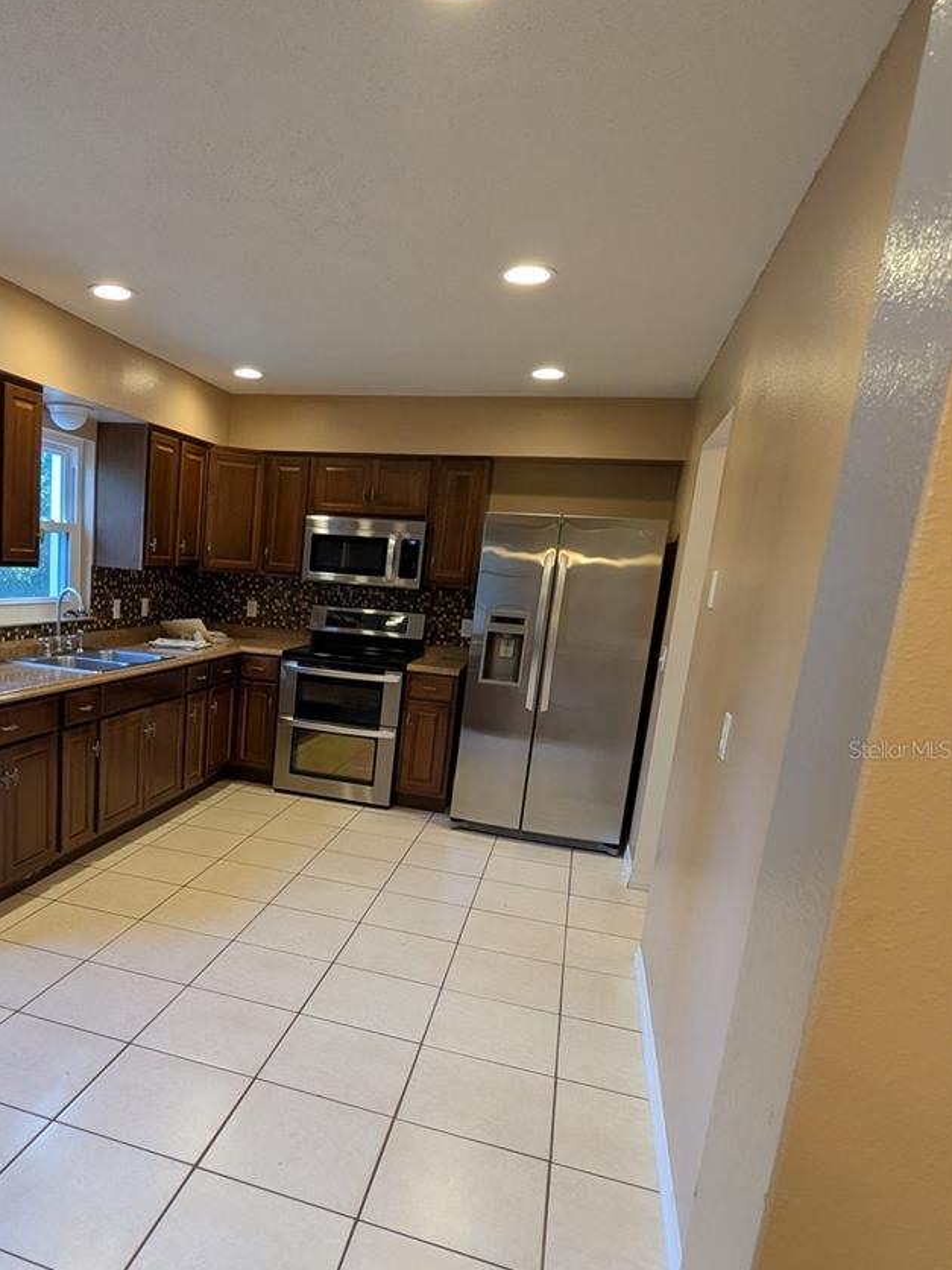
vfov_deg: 73.3
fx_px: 843
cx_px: 271
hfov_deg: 56.7
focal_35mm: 23
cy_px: 749
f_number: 2.2
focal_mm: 2.35
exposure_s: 1/40
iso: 148
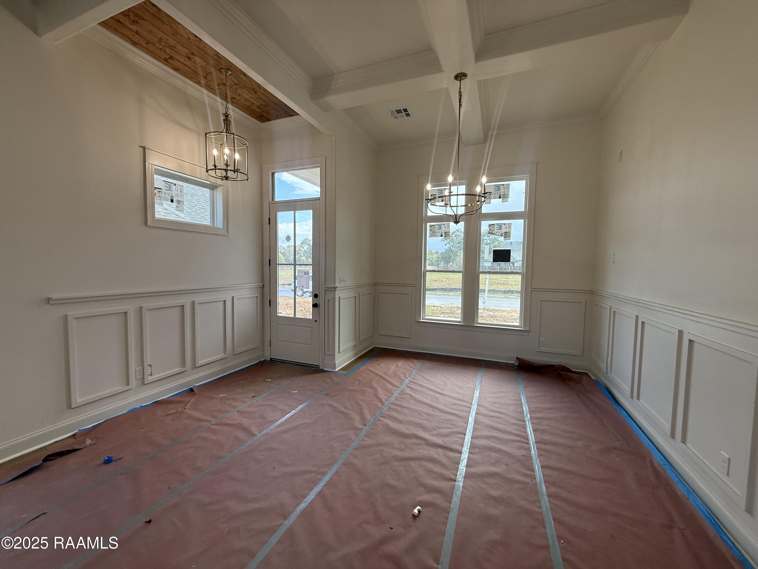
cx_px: 379
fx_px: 307
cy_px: 284
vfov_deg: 85.7
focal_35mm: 14
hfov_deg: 102.1
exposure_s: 1/170
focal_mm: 2.22
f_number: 2.2
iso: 64
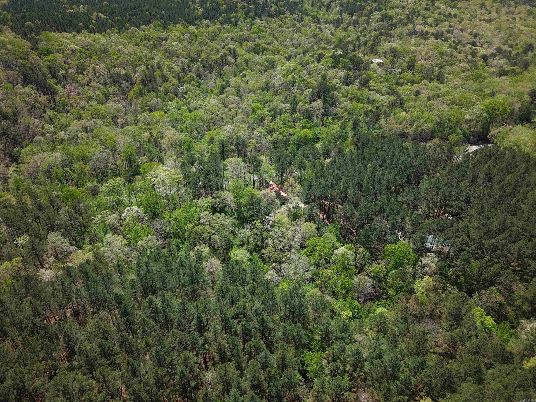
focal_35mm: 24
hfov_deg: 71.6
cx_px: 268
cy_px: 201
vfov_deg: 56.8
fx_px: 372
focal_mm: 8.67
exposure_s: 1/15
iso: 160
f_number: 1.8
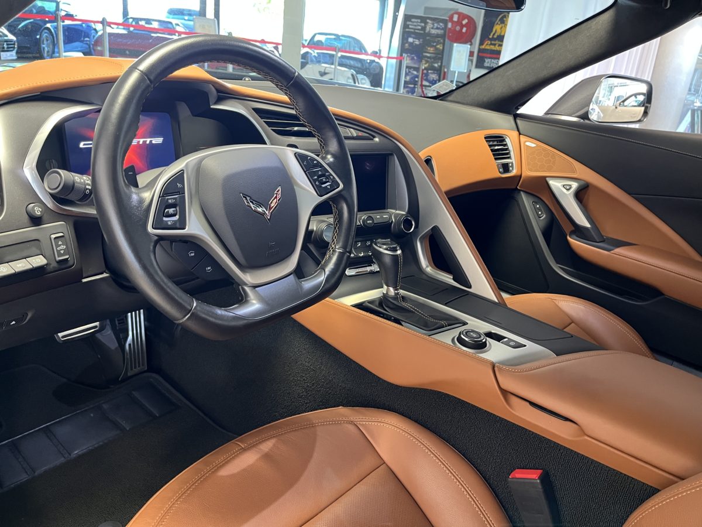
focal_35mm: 26
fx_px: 527
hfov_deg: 67.3
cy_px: 264
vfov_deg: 53.1
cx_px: 351
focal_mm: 5.1
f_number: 1.6
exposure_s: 1/50
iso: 400
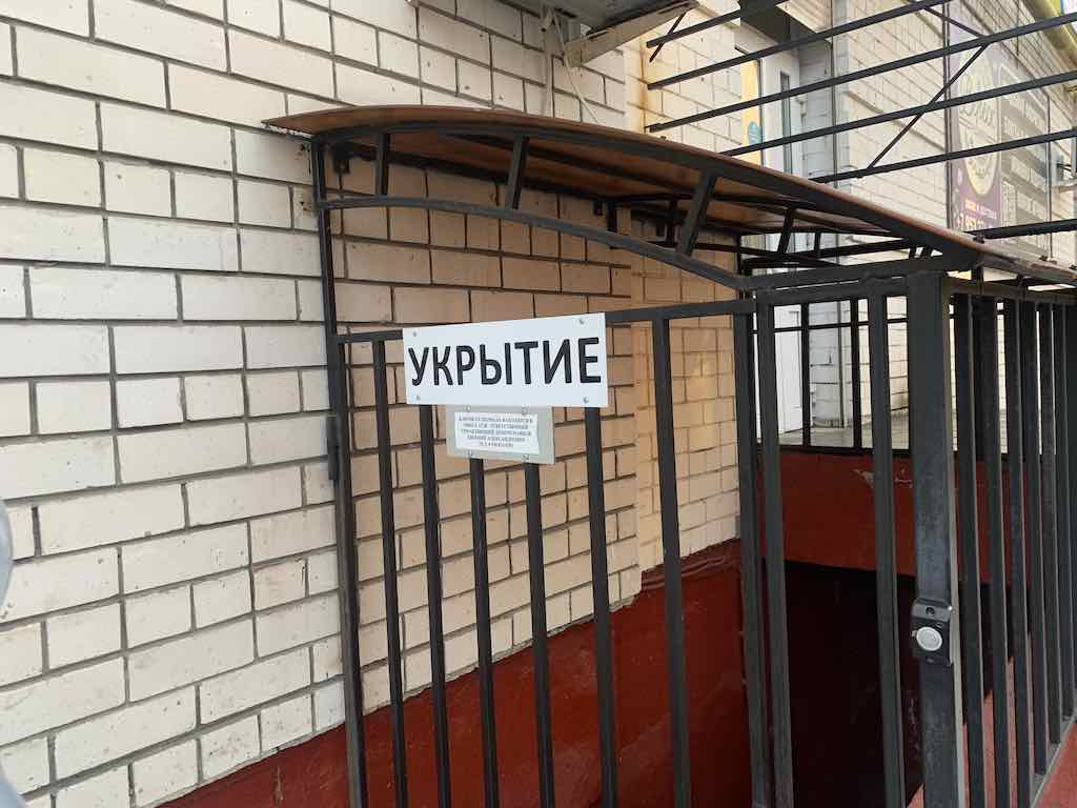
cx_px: 538
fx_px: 809
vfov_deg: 53.1
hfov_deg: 67.3
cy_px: 404
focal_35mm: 26
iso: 40
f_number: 1.8
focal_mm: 4.25
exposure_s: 1/122
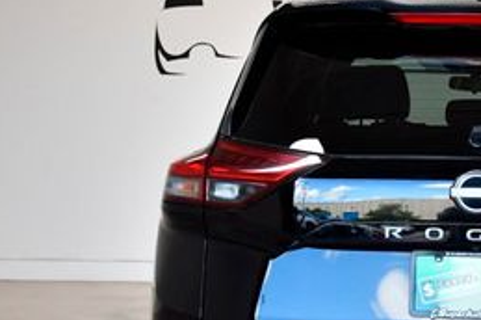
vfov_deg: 15.3
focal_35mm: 89
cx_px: 485
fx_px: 1188
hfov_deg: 22.0
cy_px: 210
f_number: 4.5
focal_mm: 24
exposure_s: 1/800
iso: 1250
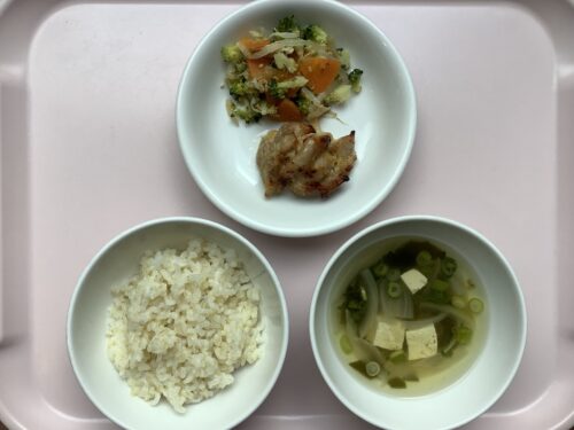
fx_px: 514
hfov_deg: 58.4
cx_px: 287
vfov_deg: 45.4
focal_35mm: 31
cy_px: 215
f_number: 2.4
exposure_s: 1/125
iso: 25
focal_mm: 3.3
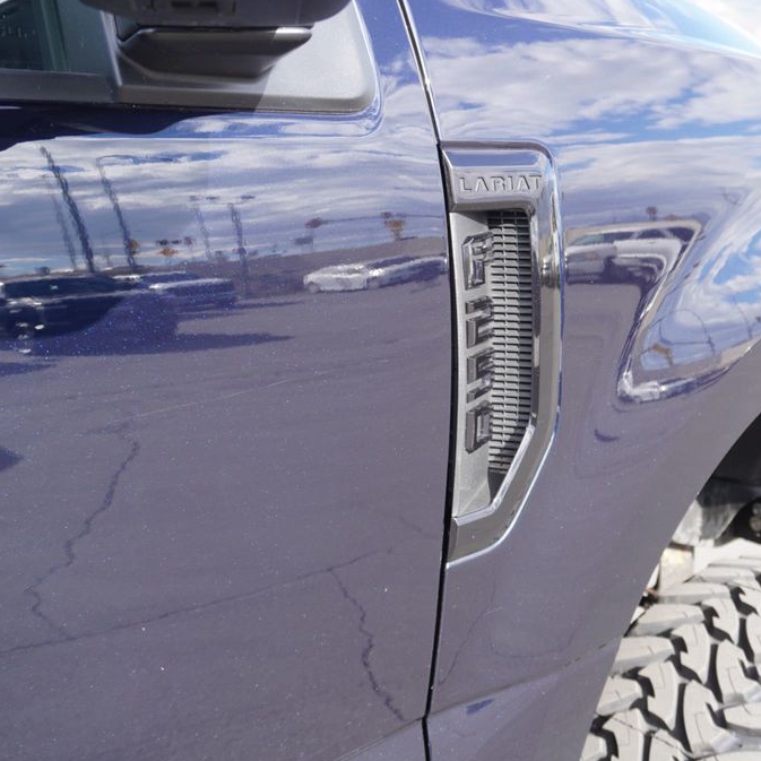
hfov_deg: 37.4
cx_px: 512
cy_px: 382
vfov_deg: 37.8
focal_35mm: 45
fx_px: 1110
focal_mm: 23
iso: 100
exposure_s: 1/100
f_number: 5
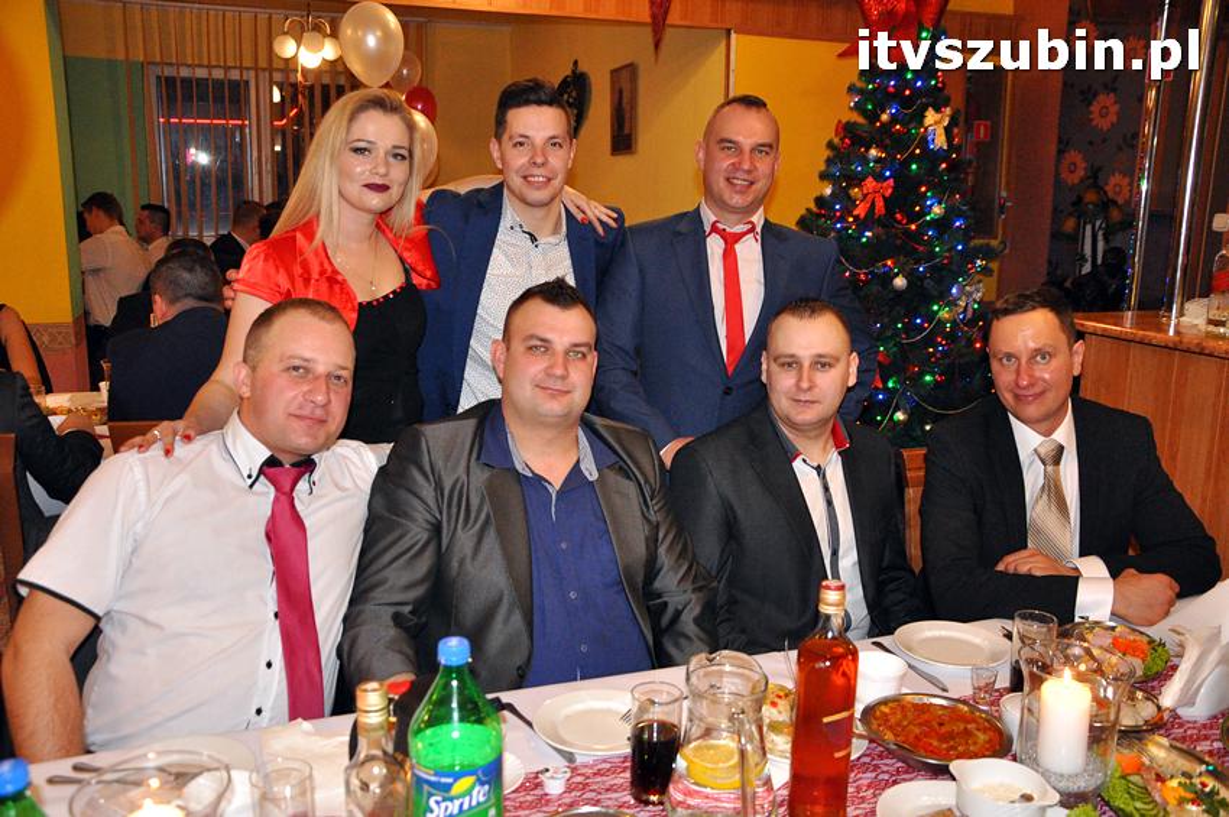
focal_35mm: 33
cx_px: 614
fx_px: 1125
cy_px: 408
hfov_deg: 57.3
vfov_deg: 39.9
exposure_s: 1/60
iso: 2000
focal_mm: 22
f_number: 5
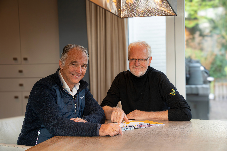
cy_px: 76
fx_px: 347
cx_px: 114
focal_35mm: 55
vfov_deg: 24.6
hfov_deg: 36.2
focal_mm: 55
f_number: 5.6
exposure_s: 1/125
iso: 2500
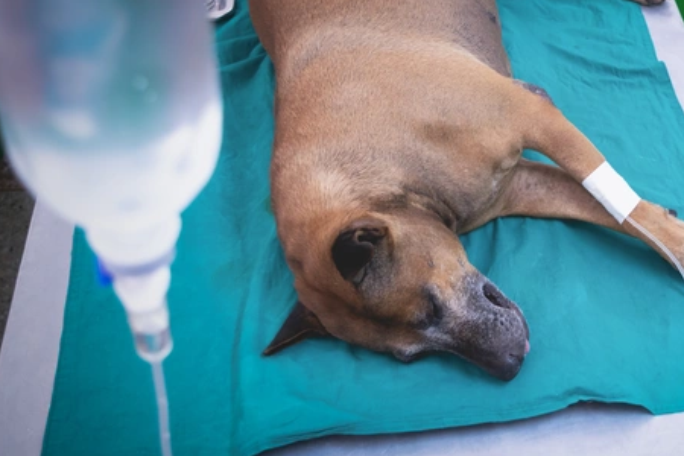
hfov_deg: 30.9
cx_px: 518
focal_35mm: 64
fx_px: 1212
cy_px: 198
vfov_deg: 21.3
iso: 400
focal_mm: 27
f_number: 5
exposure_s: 1/20
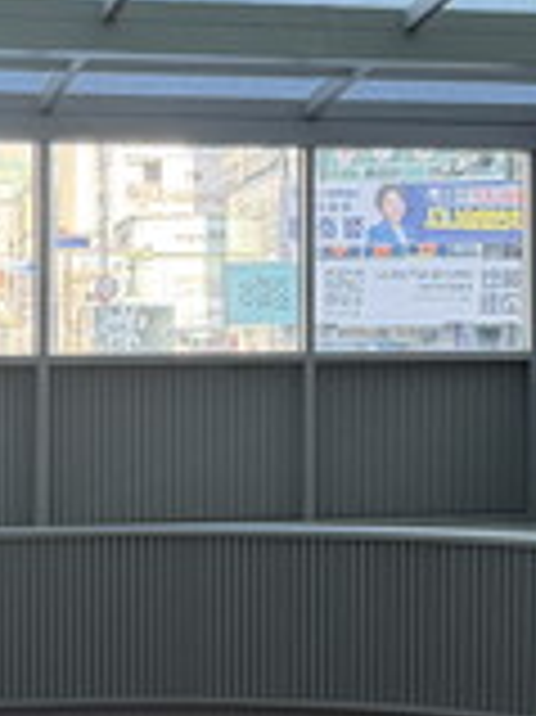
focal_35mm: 116
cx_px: 383
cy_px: 176
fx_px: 2398
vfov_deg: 16.9
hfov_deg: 12.7
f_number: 1.78
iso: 250
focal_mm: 6.76
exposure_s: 1/120
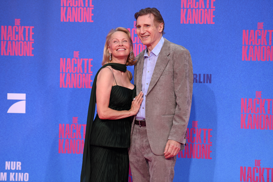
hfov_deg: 14.6
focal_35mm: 140
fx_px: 1062
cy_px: 91
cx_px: 136
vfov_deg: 9.8
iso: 250
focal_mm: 140
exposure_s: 1/1000
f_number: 2.8
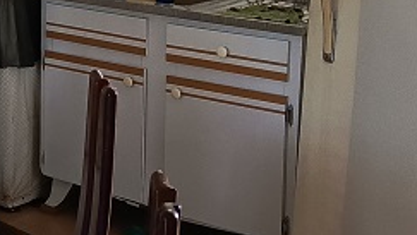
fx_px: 1217
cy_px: -50
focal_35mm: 110
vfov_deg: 10.8
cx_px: -105
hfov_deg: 18.3
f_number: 1.75
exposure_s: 1/60
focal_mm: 5.25
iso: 1744
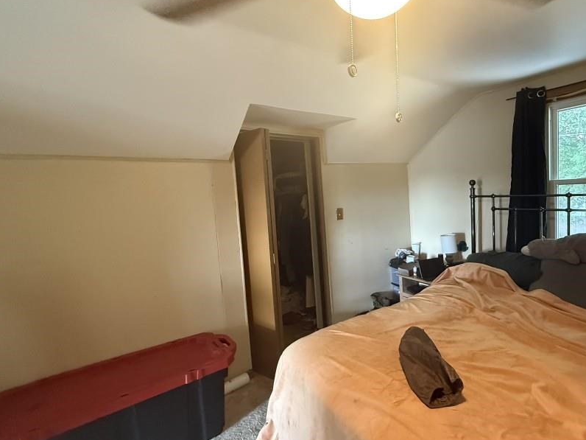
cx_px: 359
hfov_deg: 86.4
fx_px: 305
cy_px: 214
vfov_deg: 71.6
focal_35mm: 18
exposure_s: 1/60
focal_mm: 2.22
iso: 800
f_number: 2.2
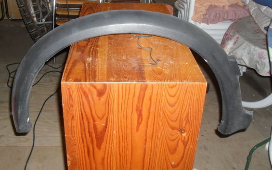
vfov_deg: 30.4
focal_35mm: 42
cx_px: 129
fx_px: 311
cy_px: 66
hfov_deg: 47.2
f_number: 3.2
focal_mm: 6.3
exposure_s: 1/45
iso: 200
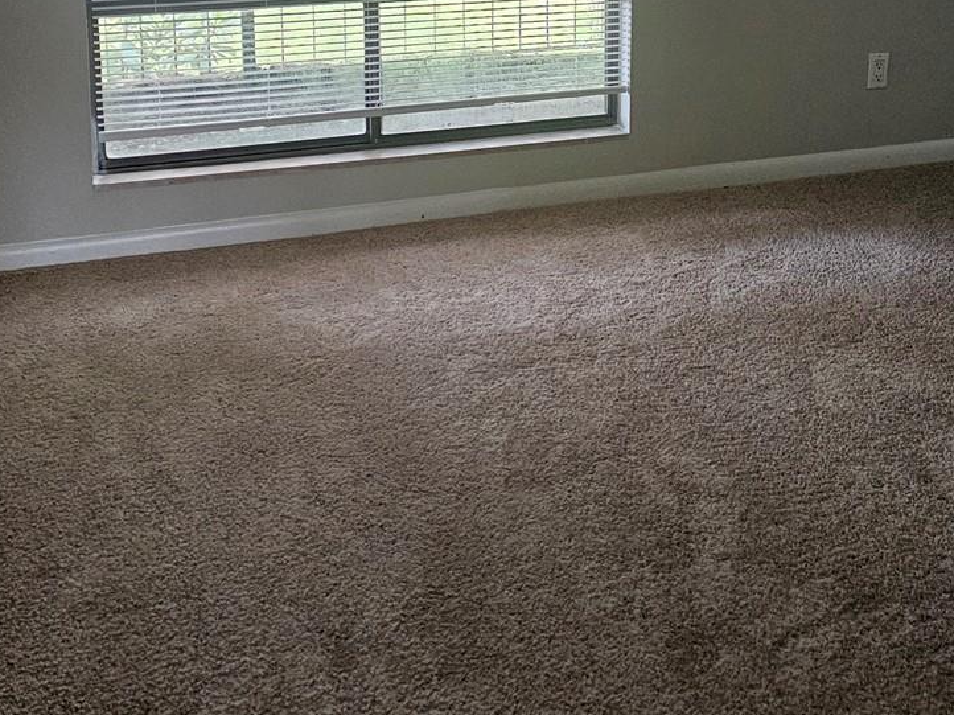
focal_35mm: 51
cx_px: 576
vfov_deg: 26.9
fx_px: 1405
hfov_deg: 37.3
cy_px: -4
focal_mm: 6.3
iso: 640
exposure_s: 1/170
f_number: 1.7
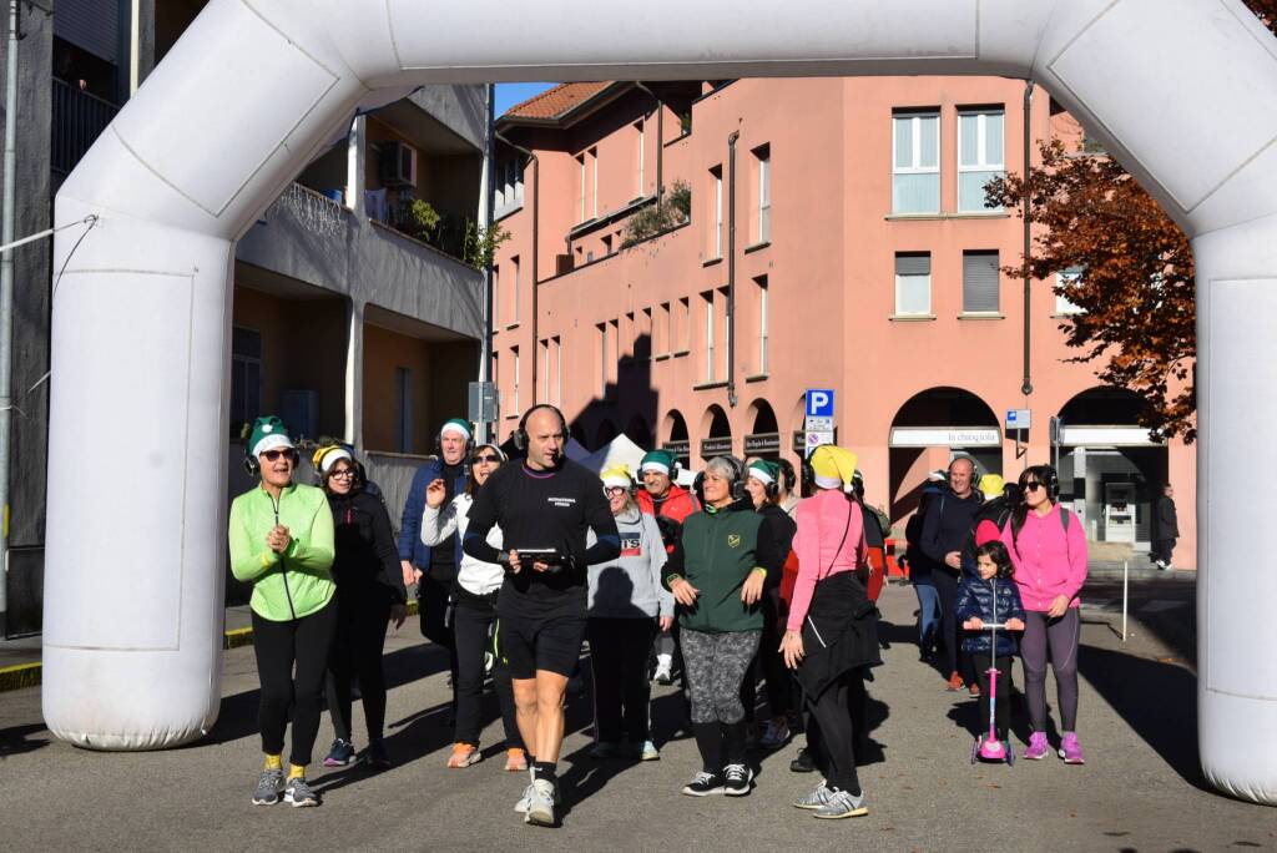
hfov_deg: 37.8
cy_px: 426
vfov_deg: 25.8
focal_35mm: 52
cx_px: 638
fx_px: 1863
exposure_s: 1/500
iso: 200
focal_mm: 35
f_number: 11
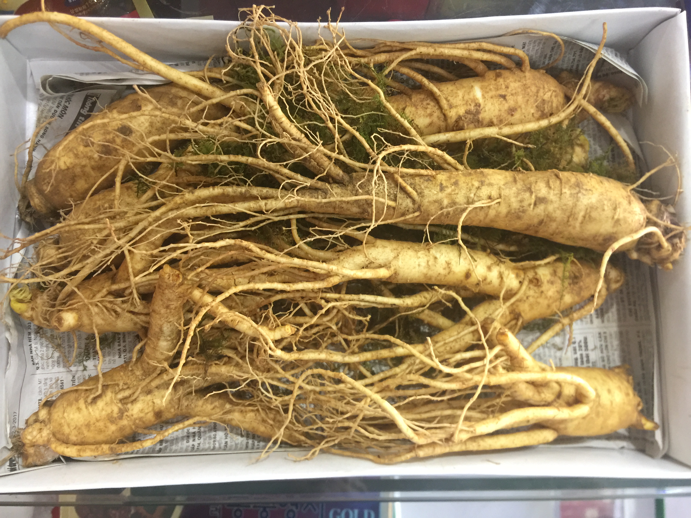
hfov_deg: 61.7
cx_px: 346
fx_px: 579
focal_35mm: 29
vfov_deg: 48.2
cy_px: 259
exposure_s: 1/17
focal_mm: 4.15
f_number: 2.2
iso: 100
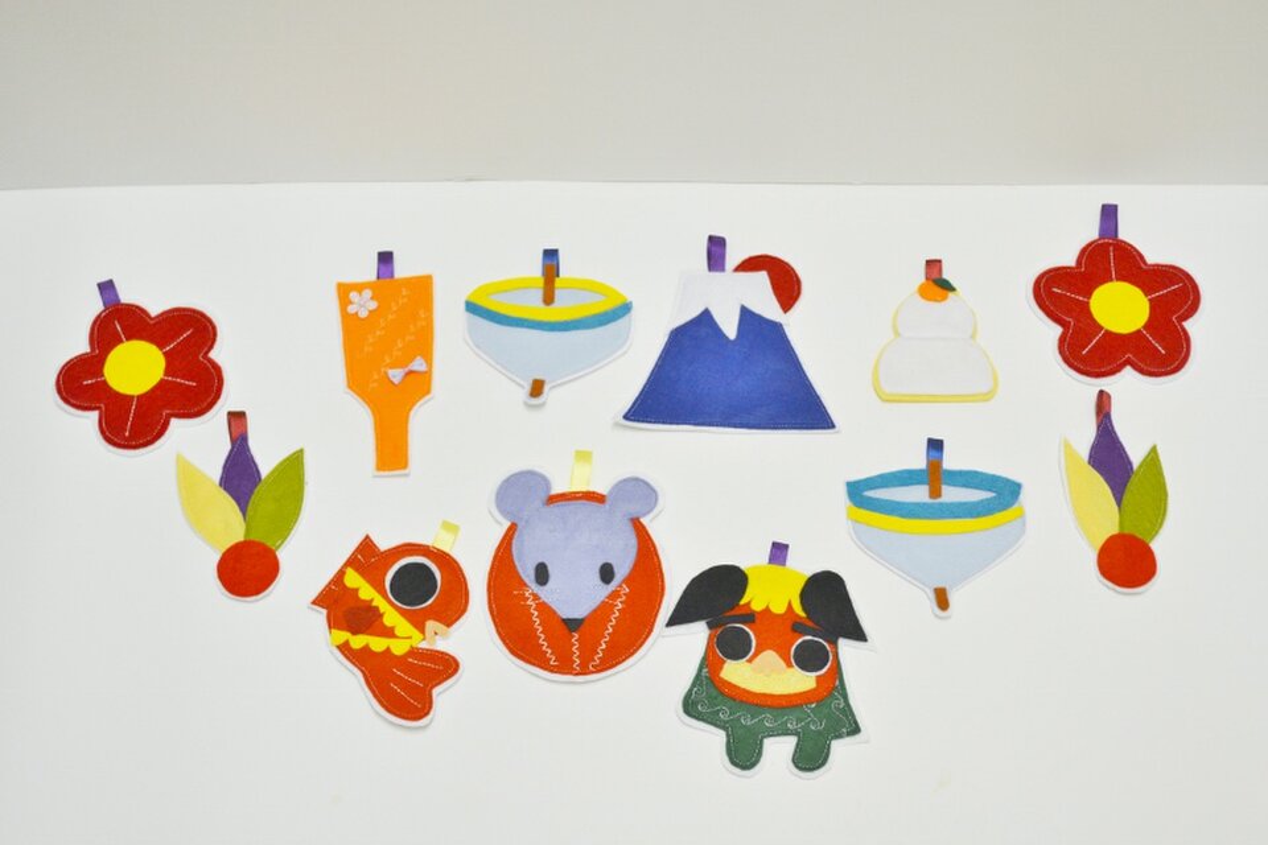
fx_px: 2008
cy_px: 422
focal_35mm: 57
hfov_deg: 35.1
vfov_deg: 23.8
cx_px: 634
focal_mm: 38
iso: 400
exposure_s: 1/20
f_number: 5
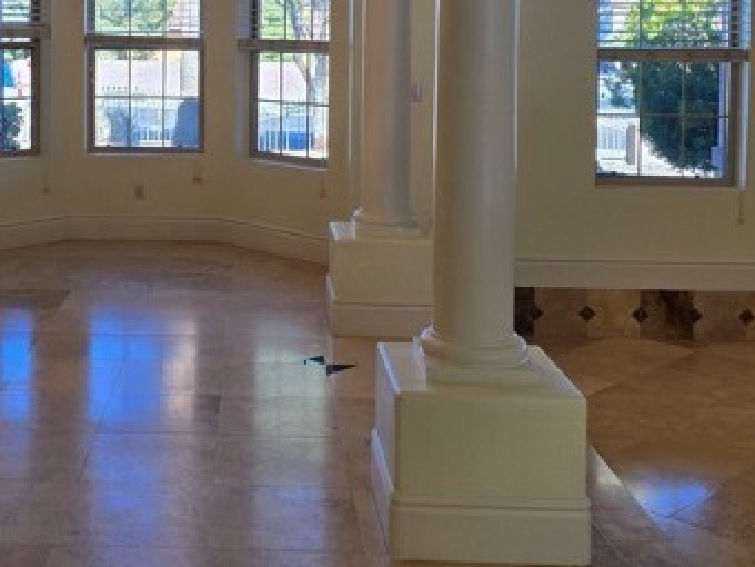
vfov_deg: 27.0
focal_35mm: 52
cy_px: 53
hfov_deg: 36.2
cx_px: 213
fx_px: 1134
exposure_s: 1/120
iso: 32
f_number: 1.7
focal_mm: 6.3
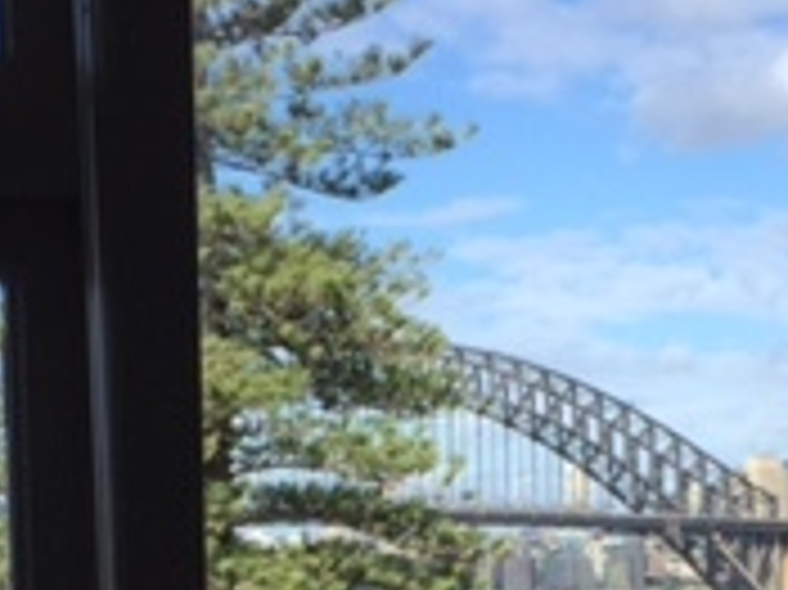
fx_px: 2411
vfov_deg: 13.4
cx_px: 459
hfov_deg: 18.5
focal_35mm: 106
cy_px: 770
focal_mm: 4.15
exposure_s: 1/1319
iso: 32
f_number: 2.2
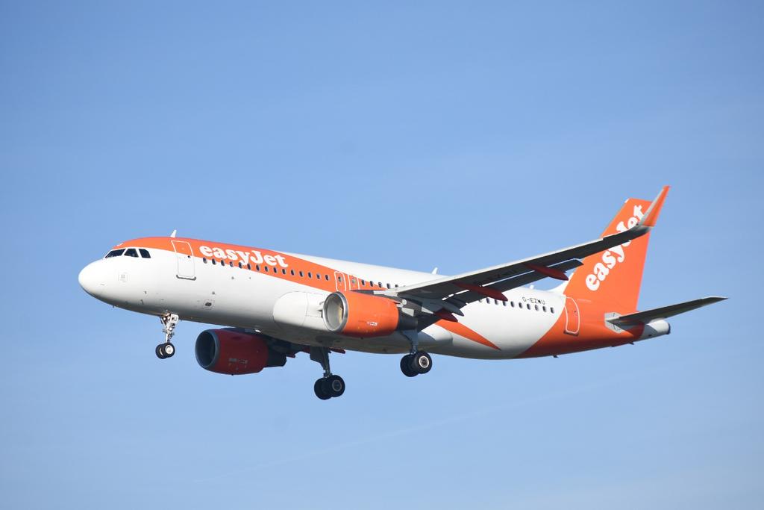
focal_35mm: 202
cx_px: 382
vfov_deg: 6.8
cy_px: 255
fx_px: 4298
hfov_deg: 10.2
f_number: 7.1
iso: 200
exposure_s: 1/1250
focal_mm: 135
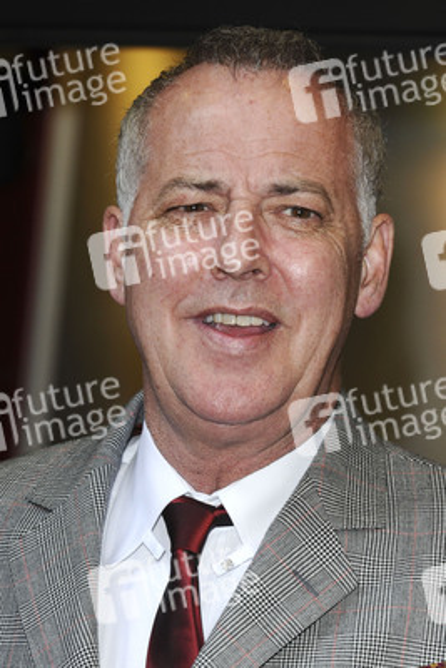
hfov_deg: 9.2
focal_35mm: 150
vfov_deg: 13.7
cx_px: 223
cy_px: 334
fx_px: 2785
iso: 400
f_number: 5.6
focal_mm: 100
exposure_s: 1/160
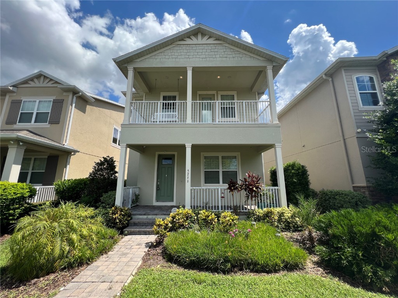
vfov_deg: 89.9
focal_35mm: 13
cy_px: 149
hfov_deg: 106.2
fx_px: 149
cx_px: 199
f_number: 1.8
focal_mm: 1.57
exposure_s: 1/1024
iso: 32
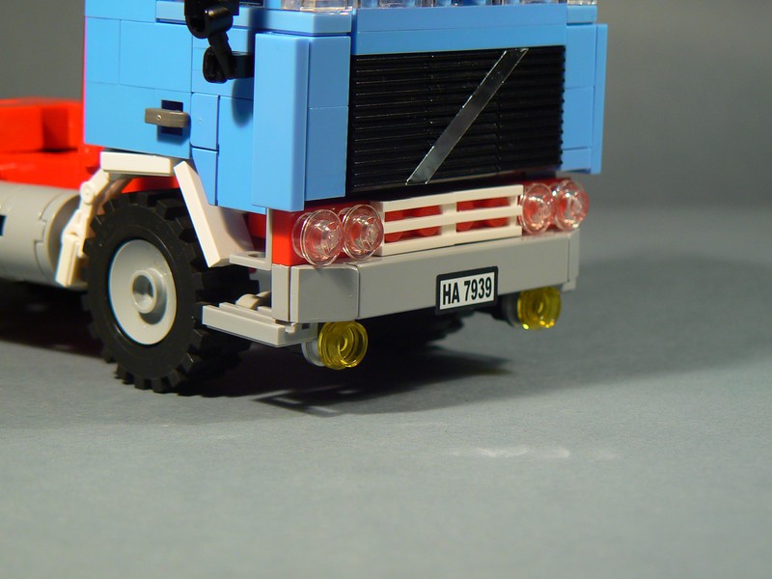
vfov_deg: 15.2
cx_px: 386
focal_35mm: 97
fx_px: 2163
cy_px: 290
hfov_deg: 20.2
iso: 80
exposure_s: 1/10
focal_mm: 16.2
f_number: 3.2
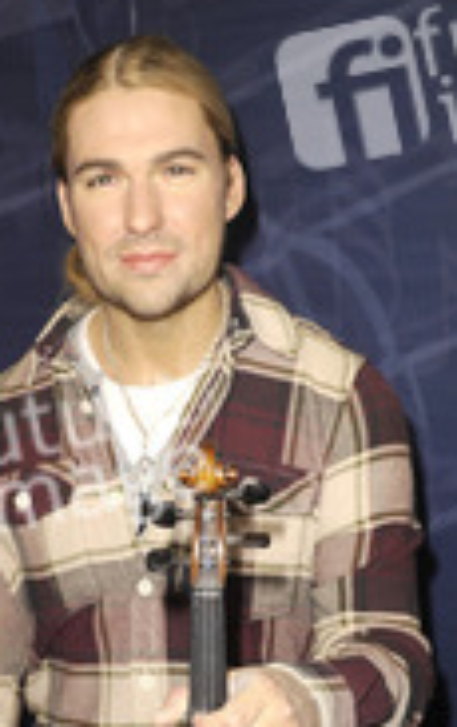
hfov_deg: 16.3
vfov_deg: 24.9
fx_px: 1588
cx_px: 119
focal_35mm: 80
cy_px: 671
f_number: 5.6
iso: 800
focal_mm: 36
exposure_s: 1/100
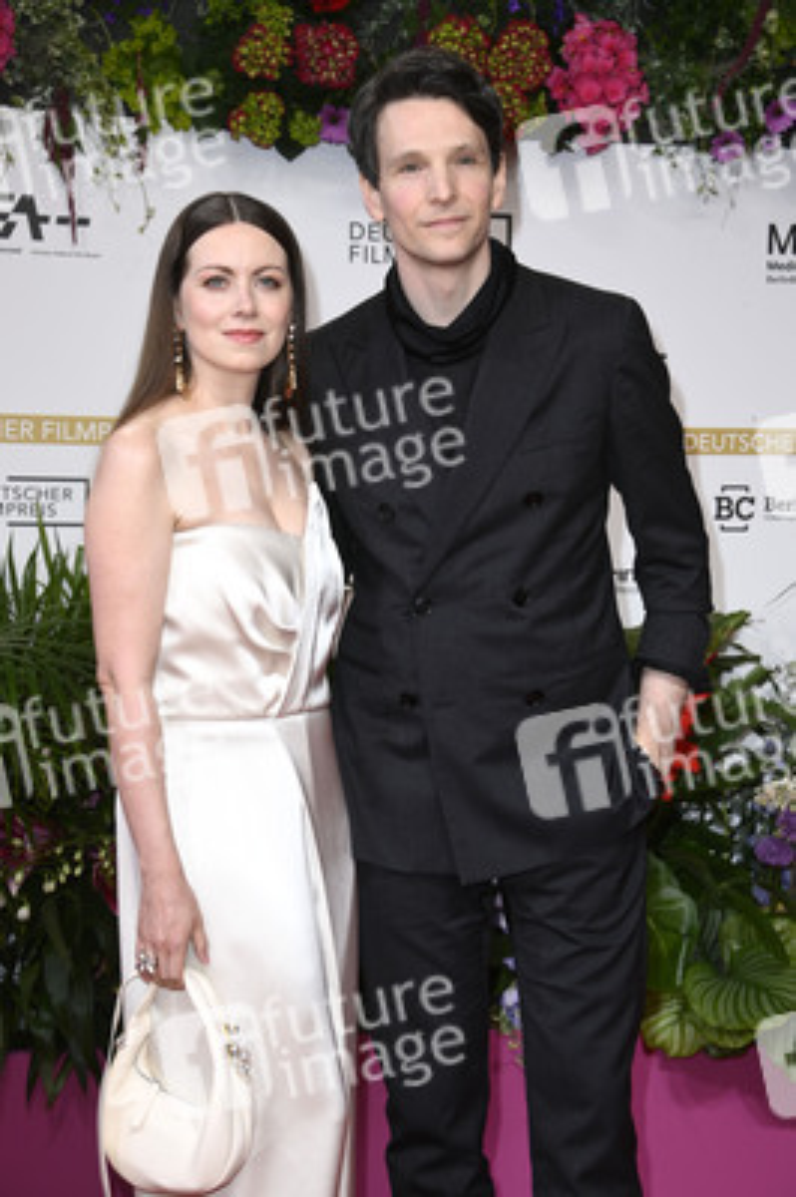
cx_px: 398
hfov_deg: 17.5
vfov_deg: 26.0
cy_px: 598
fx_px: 2591
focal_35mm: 78
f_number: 5.6
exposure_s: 1/250
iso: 500
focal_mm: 78
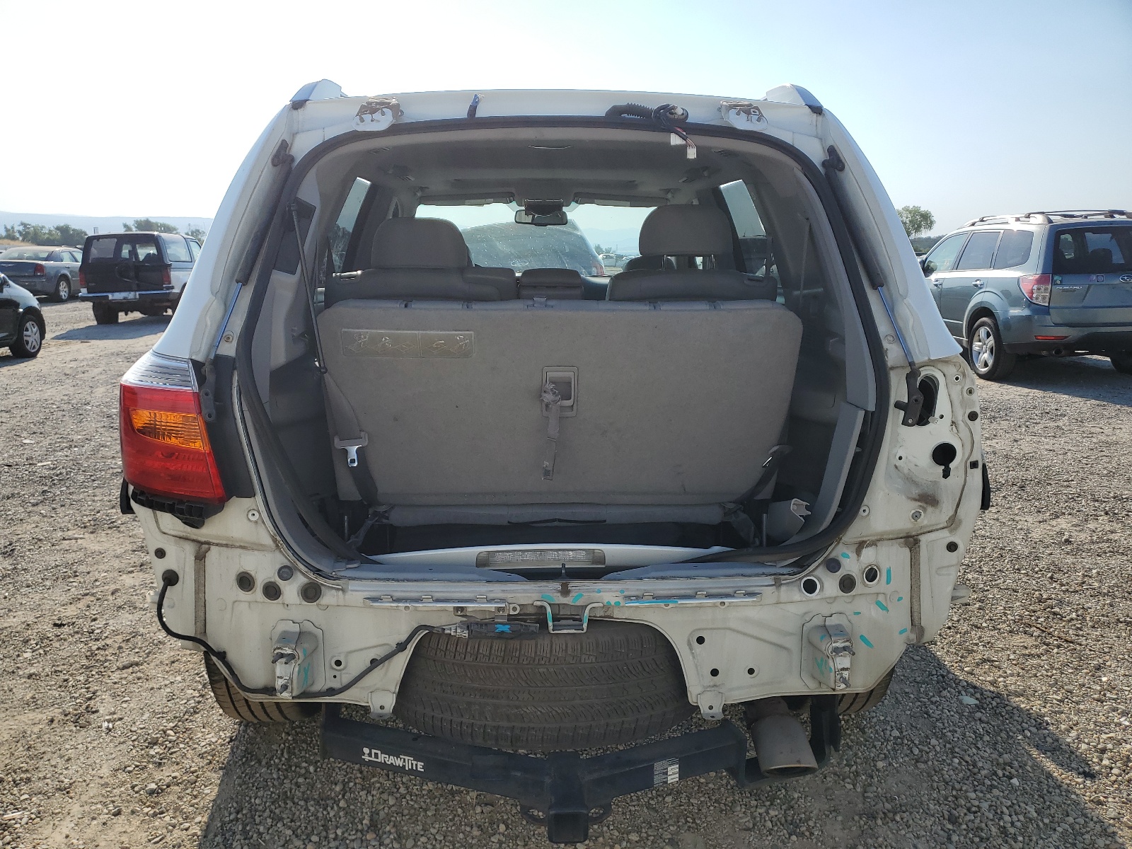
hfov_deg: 67.3
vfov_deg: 53.1
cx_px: 566
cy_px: 424
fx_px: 850
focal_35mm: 26
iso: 50
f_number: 1.5
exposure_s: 1/5000
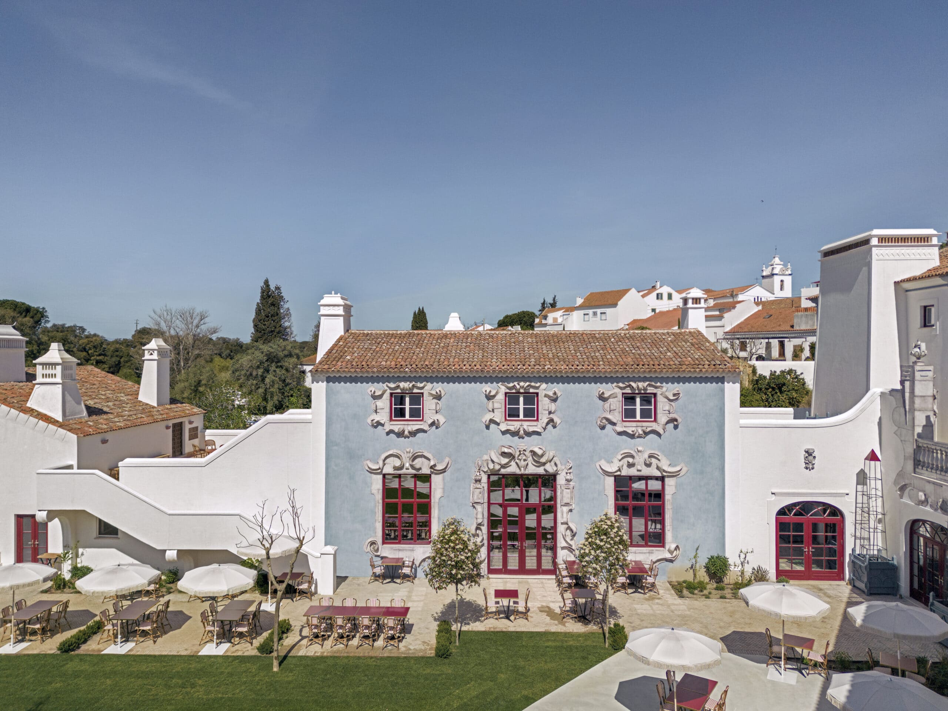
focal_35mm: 24
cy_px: 356
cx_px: 474
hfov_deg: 71.6
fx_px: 657
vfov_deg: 56.8
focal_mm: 6.72
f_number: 1.7
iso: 200
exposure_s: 1/6000
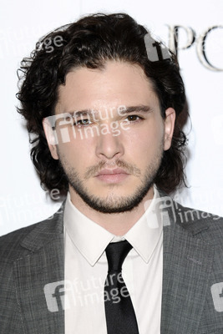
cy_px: 167
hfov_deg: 9.9
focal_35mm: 138
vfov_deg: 14.9
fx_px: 1281
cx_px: 112
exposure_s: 1/200
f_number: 4.5
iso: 320
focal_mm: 92
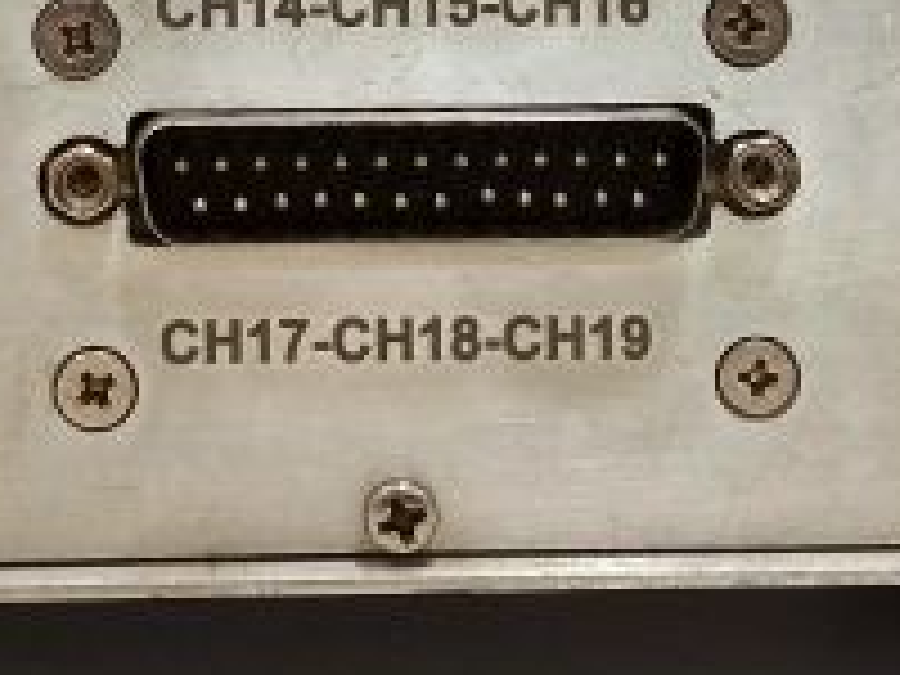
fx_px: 2392
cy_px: -220
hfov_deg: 21.2
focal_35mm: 92
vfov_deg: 15.3
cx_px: 284
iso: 231
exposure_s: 1/33
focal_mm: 3.99
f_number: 1.7
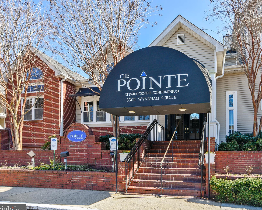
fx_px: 163
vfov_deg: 65.5
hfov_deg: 77.0
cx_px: 154
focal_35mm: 21
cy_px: 107
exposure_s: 1/160
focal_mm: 18
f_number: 6.3
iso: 100
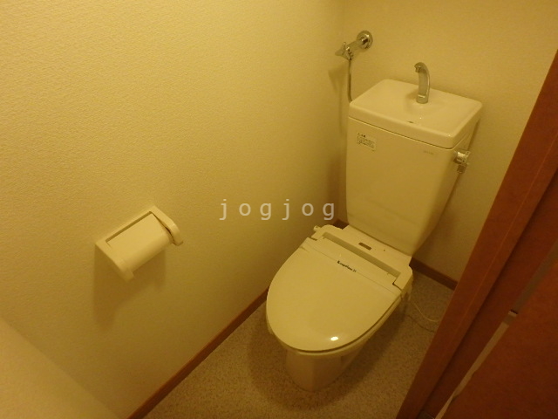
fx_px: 339
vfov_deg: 63.4
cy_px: 210
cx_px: 279
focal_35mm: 21
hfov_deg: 79.0
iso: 500
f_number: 3.5
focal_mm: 3.7
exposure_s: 1/30
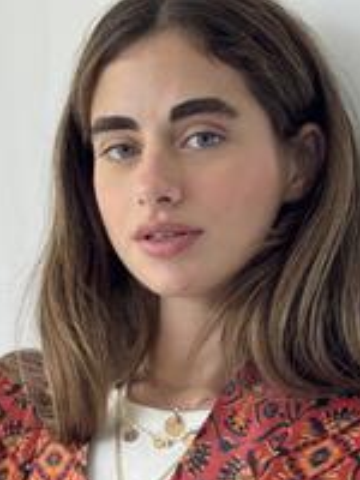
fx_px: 1775
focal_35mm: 128
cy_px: 520
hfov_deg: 11.6
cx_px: 206
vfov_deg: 15.0
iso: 80
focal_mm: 6.76
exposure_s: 1/139
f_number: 1.78
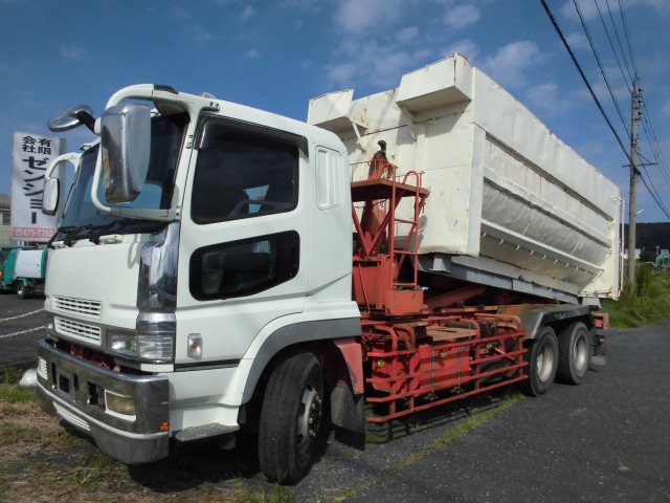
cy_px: 252
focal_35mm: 26
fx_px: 503
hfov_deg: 67.3
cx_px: 335
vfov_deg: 53.1
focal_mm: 4.6
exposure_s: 1/160
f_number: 11.3
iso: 100
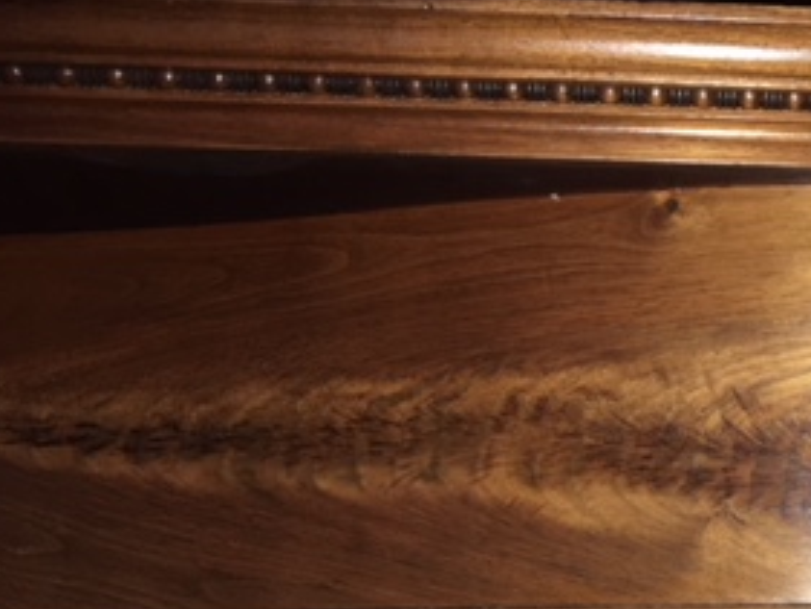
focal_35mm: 66
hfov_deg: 27.1
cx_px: 883
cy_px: 505
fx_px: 1547
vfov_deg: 21.9
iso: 40
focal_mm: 4.15
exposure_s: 1/16
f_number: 2.2
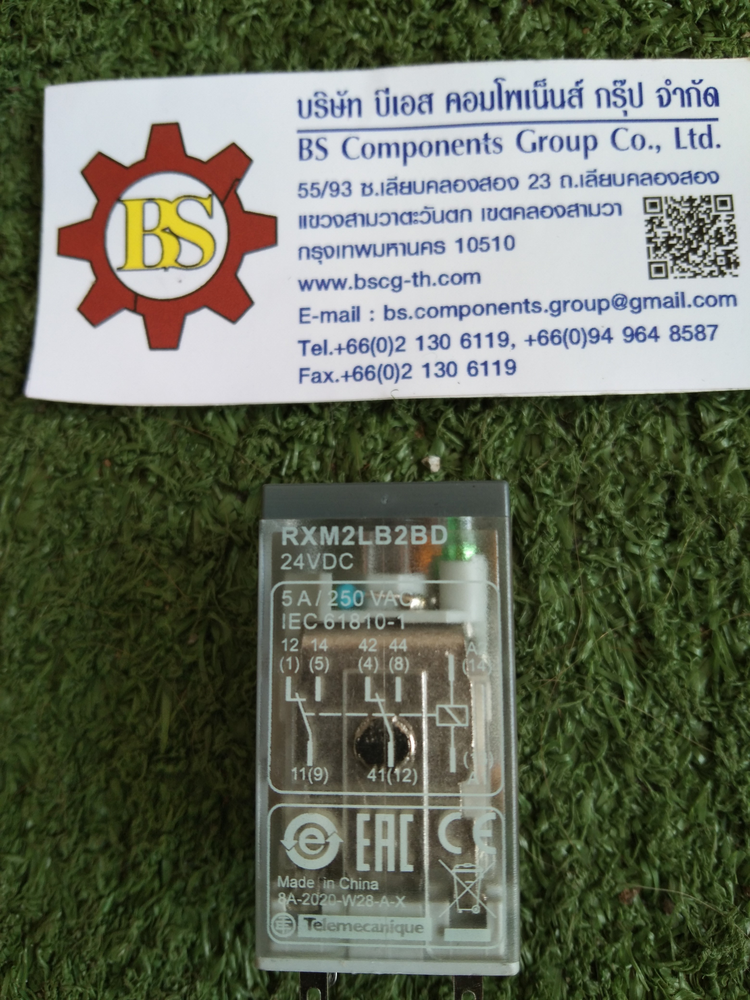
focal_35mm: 30
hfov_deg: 46.8
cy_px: 500
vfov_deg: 60.0
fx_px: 867
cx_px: 375
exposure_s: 1/137
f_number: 2.2
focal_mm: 3.65
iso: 50
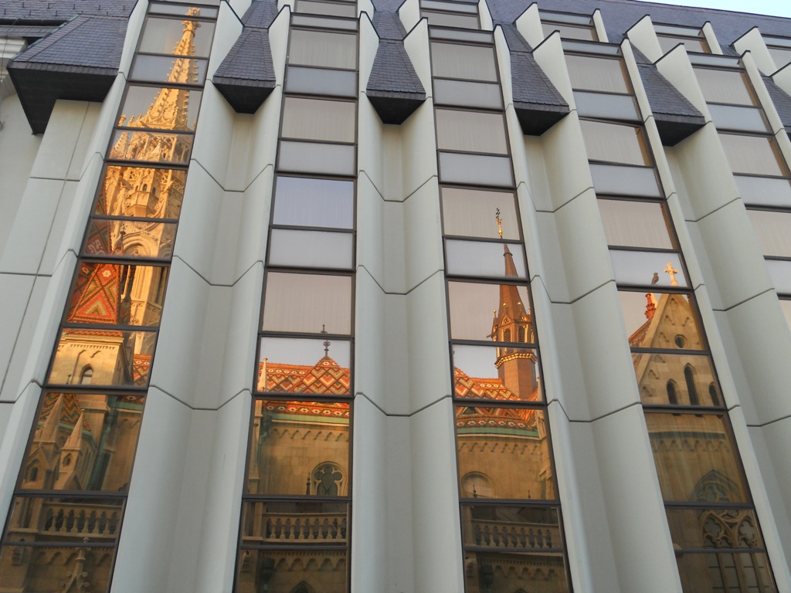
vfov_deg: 44.2
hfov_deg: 56.8
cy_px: 296
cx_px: 396
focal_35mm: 32
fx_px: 731
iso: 80
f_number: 3.5
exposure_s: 1/80
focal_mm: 5.8
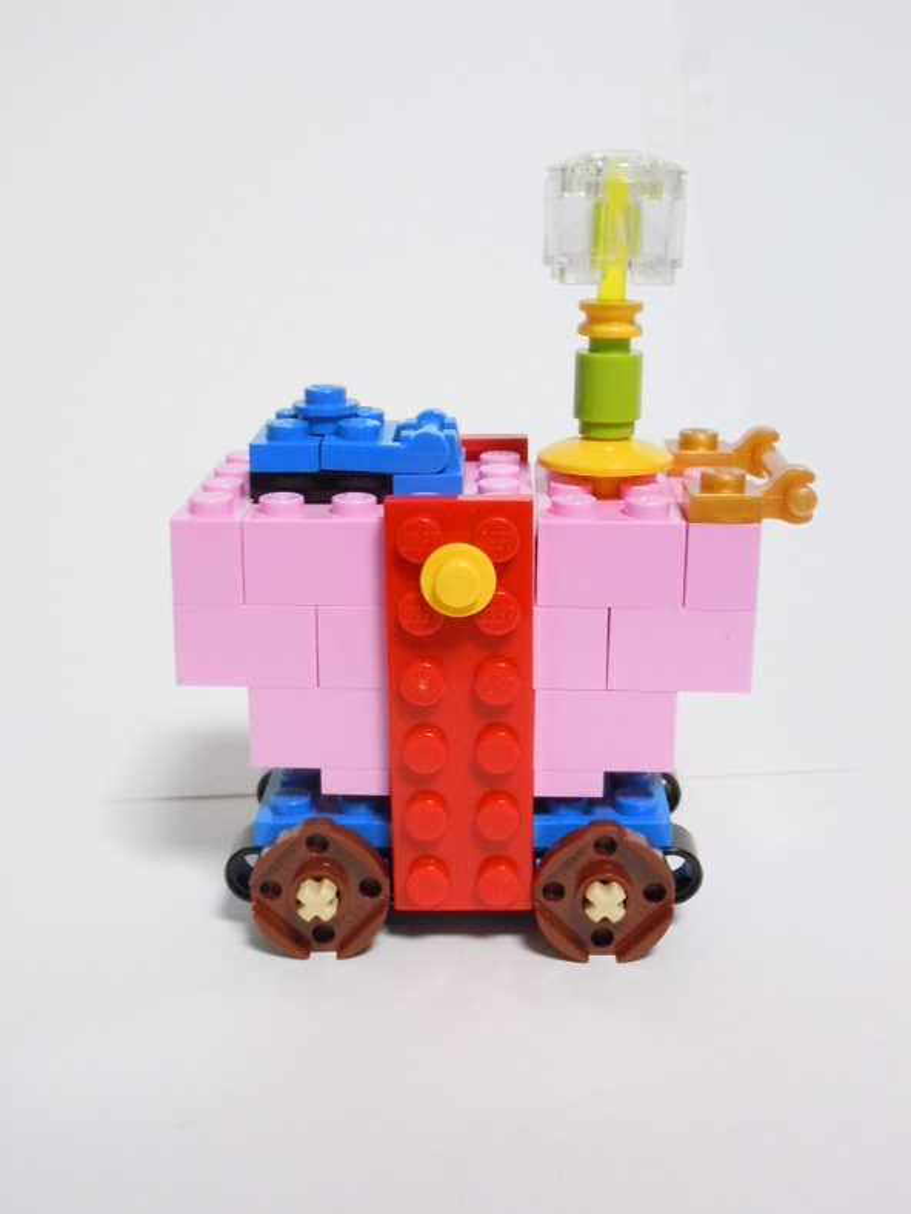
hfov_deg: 32.2
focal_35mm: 45
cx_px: 456
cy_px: 607
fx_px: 1579
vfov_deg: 42.1
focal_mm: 8.1
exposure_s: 1/6
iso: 400
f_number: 4.6
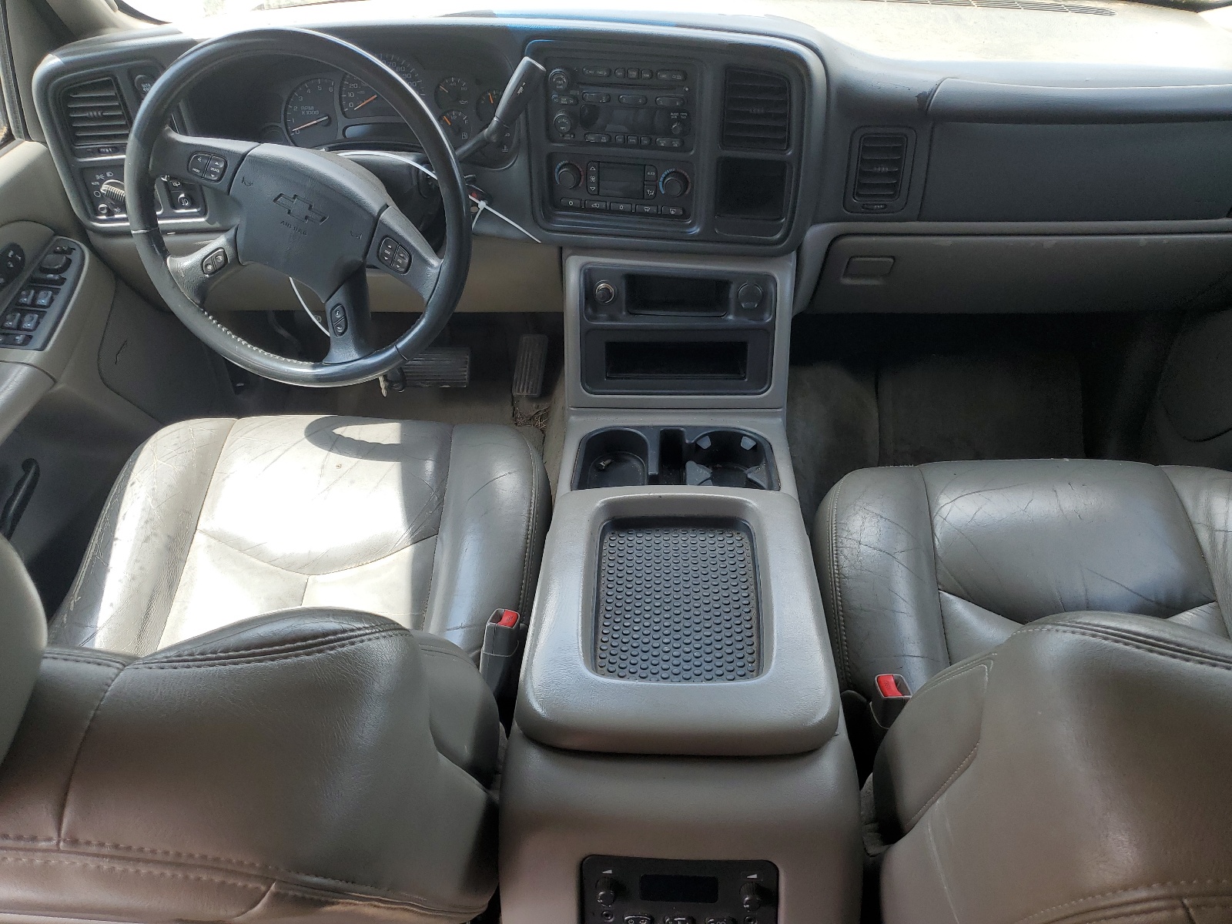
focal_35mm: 26
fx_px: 925
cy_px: 462
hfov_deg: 67.3
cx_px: 616
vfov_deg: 53.1
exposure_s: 1/250
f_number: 1.5
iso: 50
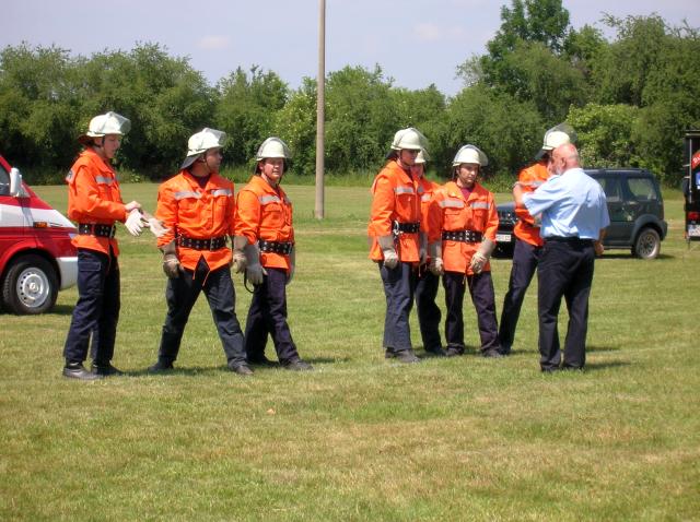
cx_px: 350
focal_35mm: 102
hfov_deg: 19.3
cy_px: 261
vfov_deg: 14.5
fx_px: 2060
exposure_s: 1/100
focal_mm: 17.1
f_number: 8.2
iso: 50
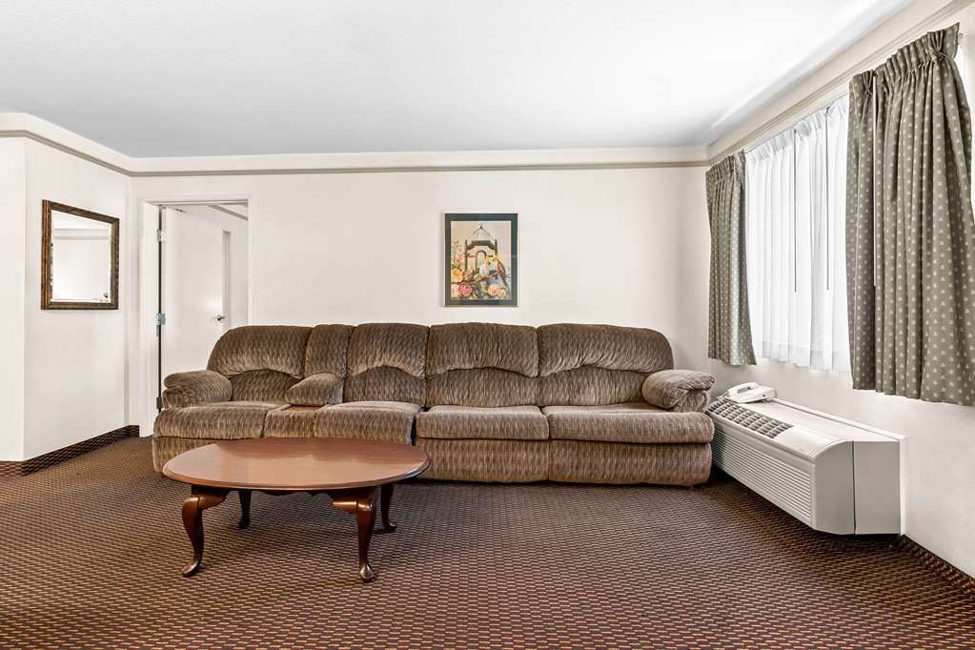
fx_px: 433
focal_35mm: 16
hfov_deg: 96.7
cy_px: 325
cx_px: 488
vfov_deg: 73.7
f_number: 8
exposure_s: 1/1.25
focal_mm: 16
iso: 400
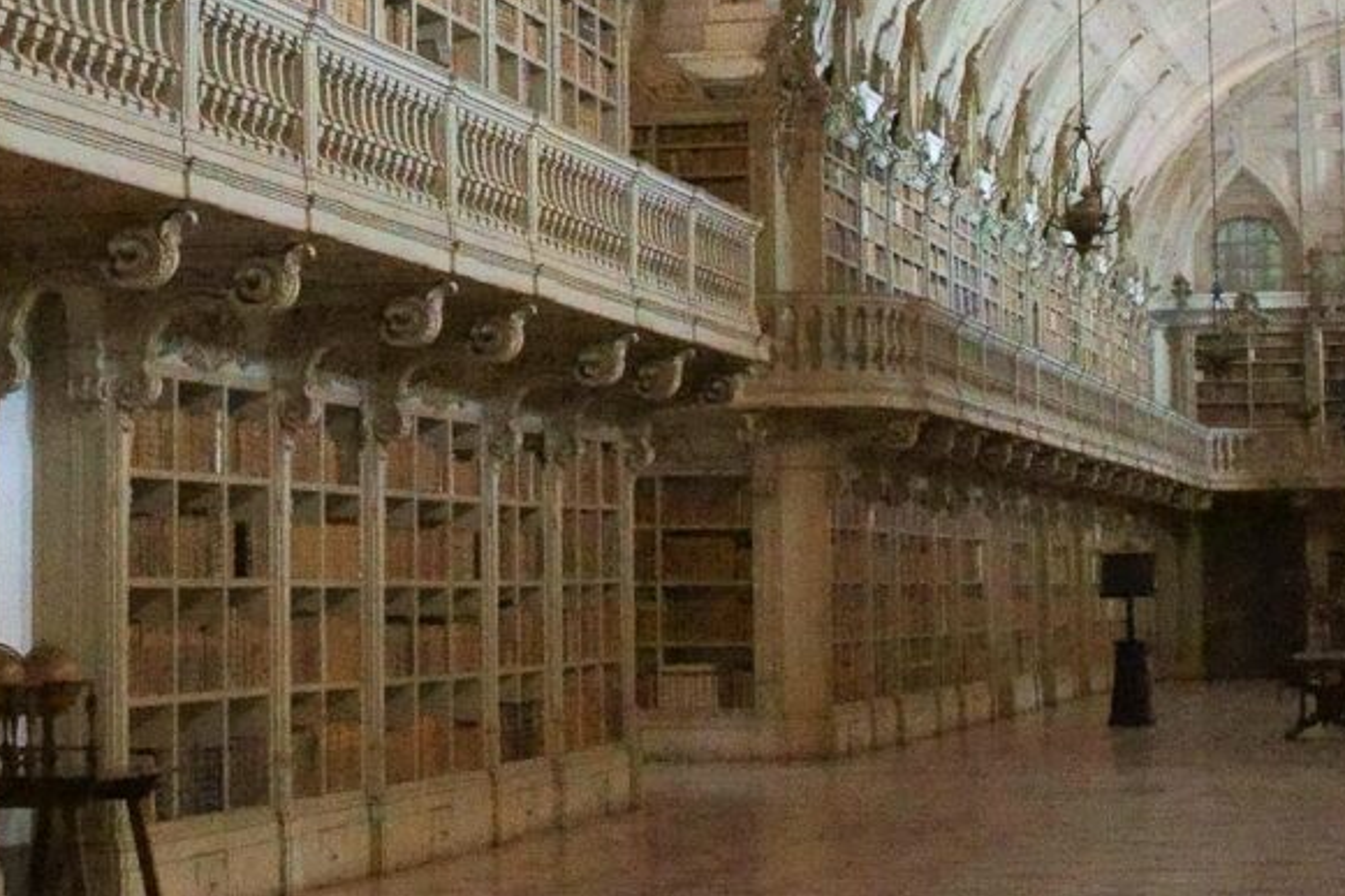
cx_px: 451
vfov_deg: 11.3
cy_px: -126
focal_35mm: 119
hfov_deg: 17.2
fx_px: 4444
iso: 3200
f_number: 4
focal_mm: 18
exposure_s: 1/60
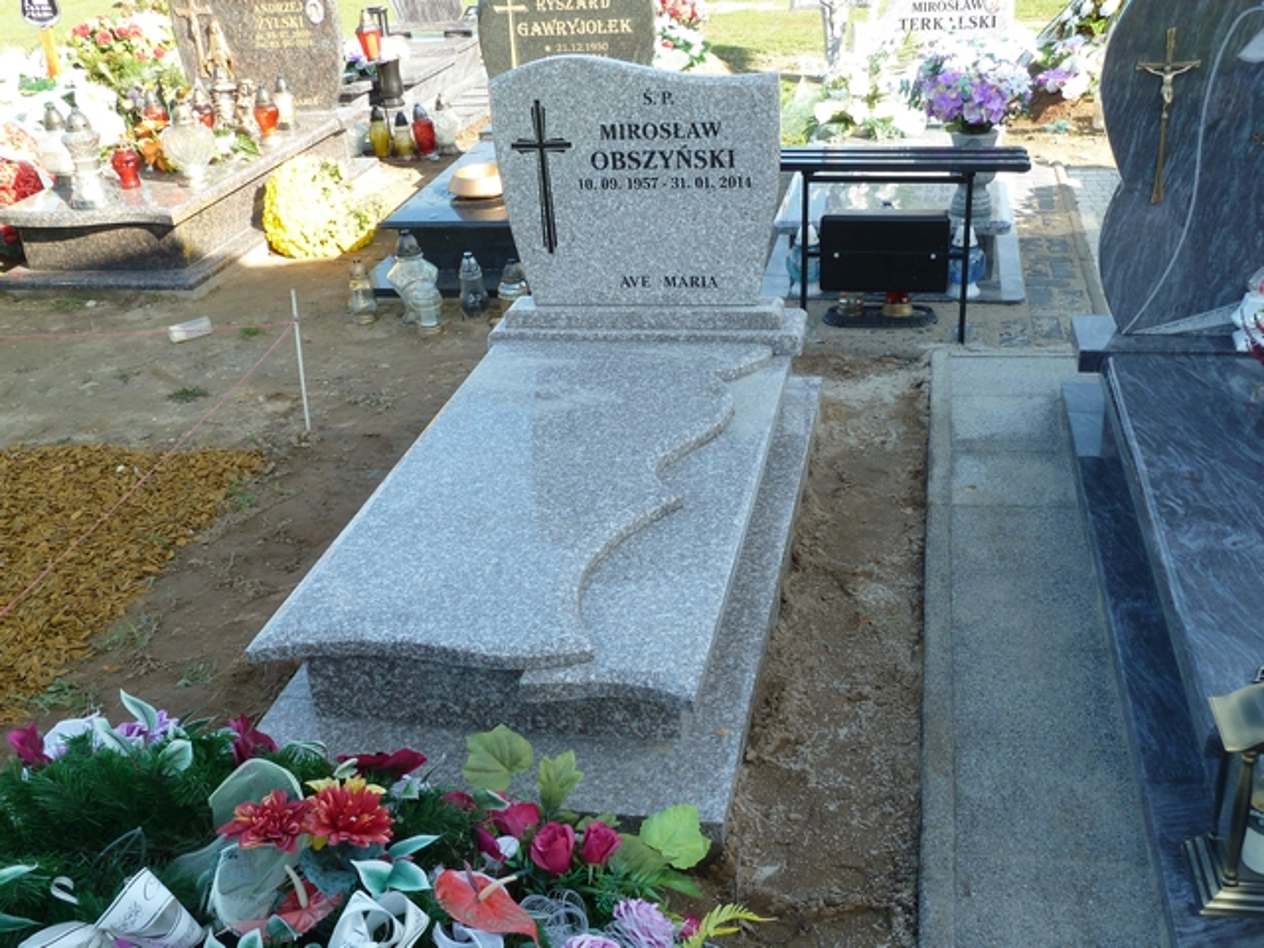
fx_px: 1351
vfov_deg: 38.7
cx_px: 632
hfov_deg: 50.1
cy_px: 474
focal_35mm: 37
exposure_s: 1/125
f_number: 4
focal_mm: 6.1
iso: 80
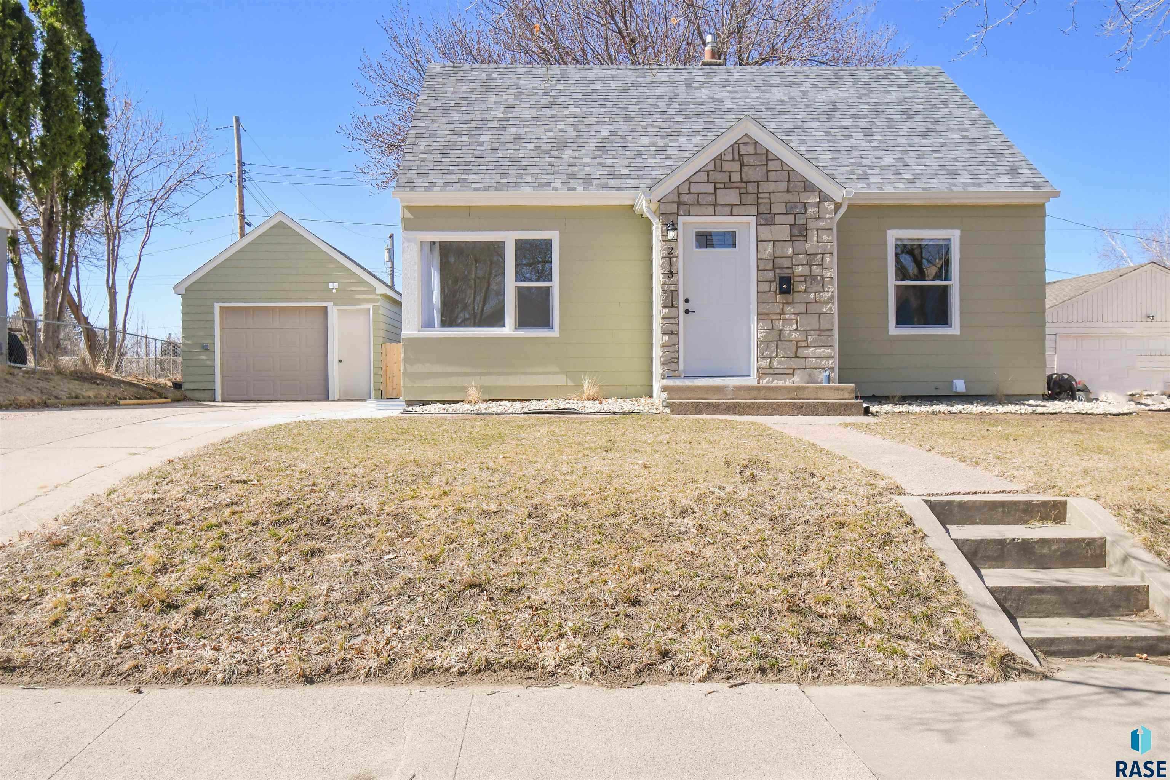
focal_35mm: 30
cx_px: 585
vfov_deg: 43.6
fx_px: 975
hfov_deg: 61.9
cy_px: 390
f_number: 8
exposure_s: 1/2000
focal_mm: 20
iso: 640
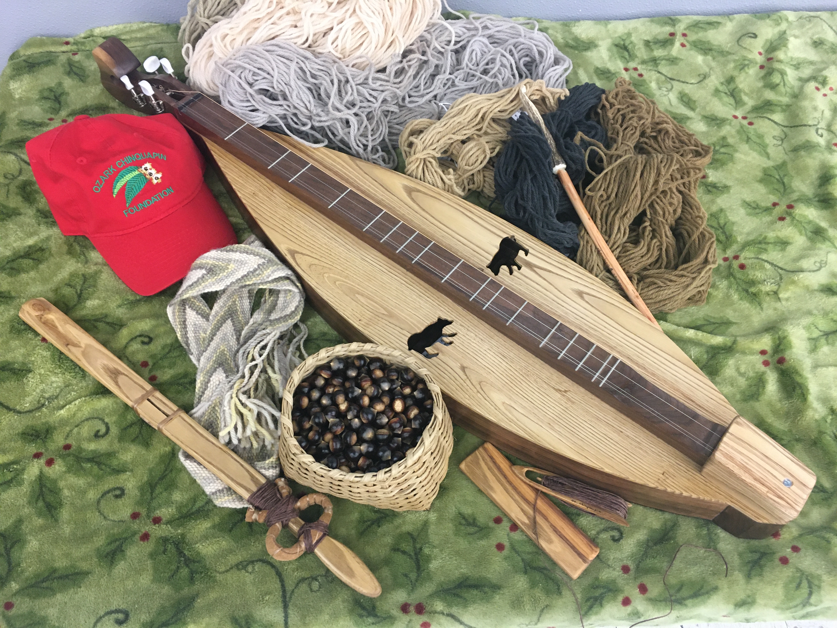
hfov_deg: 61.7
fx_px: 701
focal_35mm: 29
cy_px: 314
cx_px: 418
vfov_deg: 48.2
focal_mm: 4.15
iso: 125
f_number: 2.2
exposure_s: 1/30
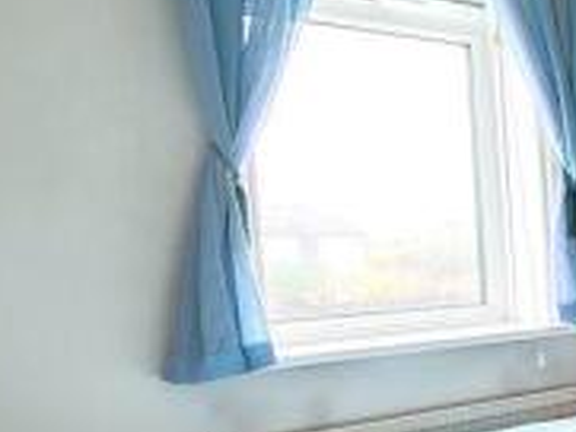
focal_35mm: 45
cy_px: 287
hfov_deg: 27.2
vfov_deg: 32.0
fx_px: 749
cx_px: 889
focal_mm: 2.03
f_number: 1.8
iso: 200
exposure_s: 1/47.7
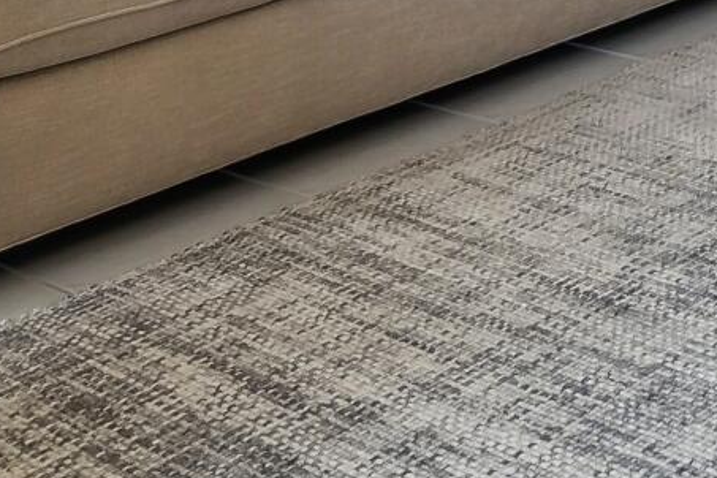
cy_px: -508
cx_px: 1015
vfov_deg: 13.4
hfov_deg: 20.8
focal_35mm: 86
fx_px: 1713
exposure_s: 1/8
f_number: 8
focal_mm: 13
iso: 100
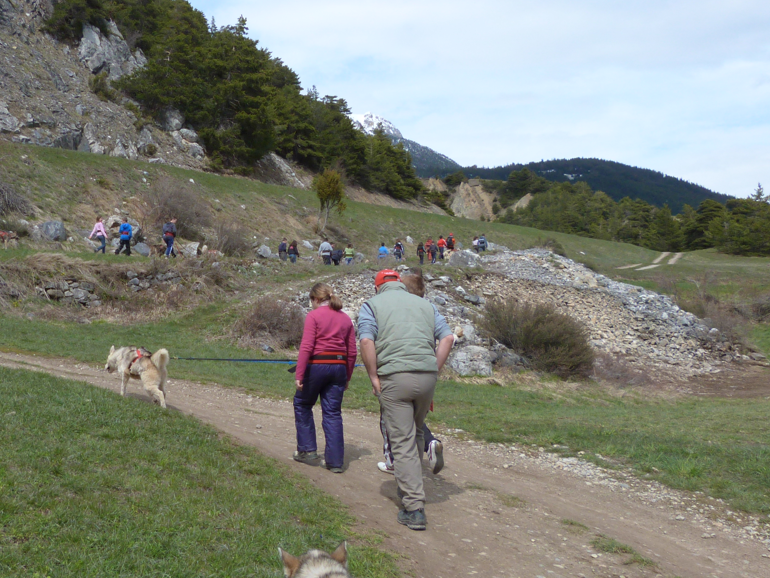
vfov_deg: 32.2
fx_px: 1001
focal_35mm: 45
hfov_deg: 41.2
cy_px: 263
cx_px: 224
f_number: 3.2
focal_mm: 4.9
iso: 100
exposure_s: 1/1600
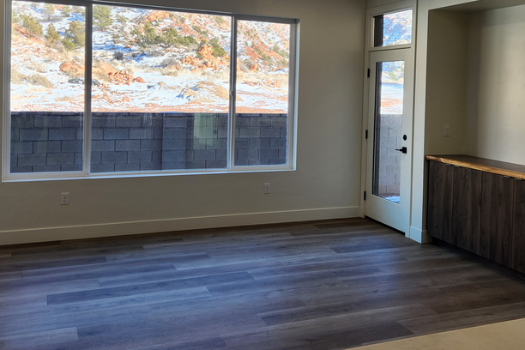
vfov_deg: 33.0
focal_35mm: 40
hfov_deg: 48.1
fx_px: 583
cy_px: 110
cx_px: 324
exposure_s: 1/120
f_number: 1.8
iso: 20
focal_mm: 5.4
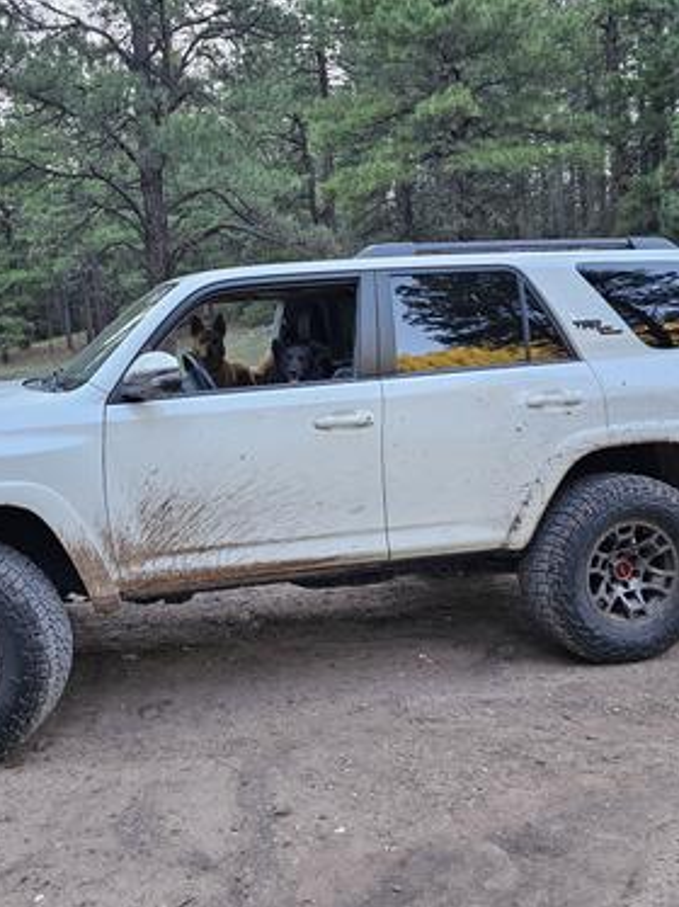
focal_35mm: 31
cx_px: 286
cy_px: 456
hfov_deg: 45.2
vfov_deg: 58.4
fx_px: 812
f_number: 1.7
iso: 100
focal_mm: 6.3
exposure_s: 1/120
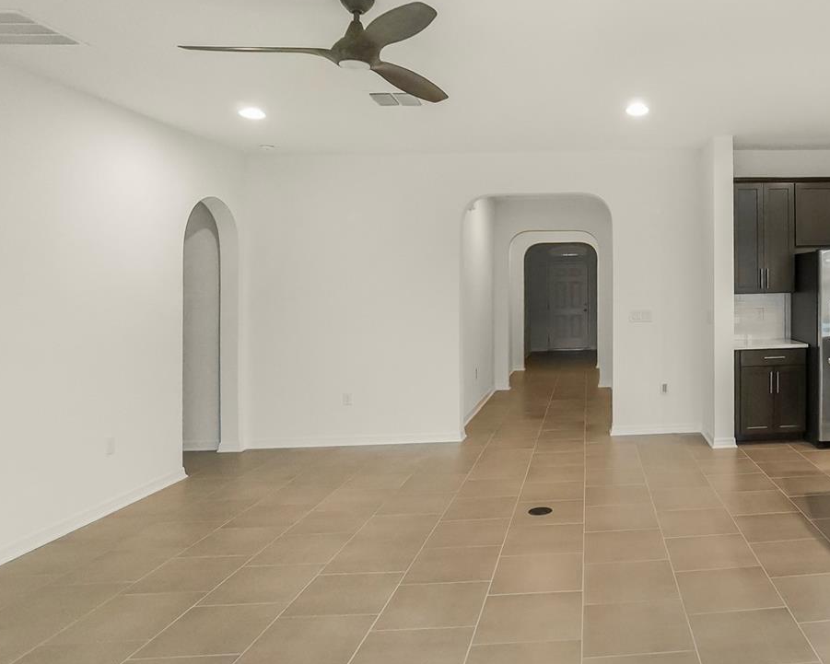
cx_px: 649
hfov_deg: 63.0
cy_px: 302
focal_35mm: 25
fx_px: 614
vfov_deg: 56.7
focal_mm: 10
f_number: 4
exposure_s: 1/160
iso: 2000
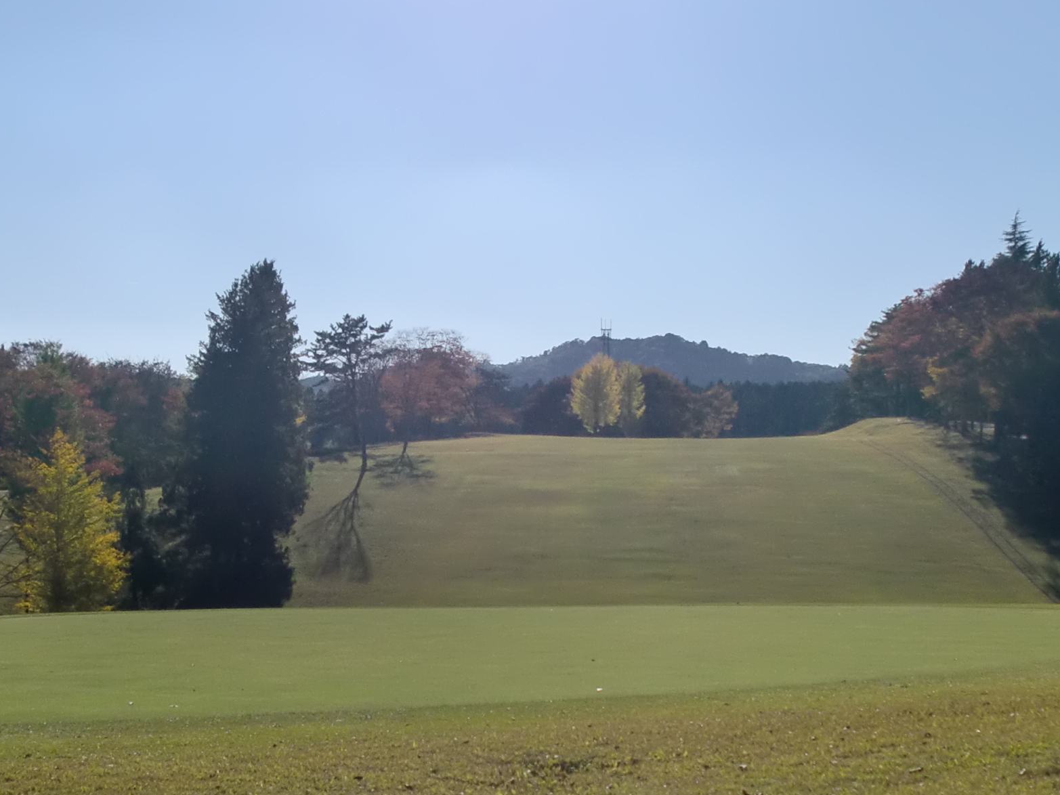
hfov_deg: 26.7
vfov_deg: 20.1
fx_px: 2236
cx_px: 547
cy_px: 522
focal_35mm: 73
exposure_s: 1/500
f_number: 7.8
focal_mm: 6.3
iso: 64
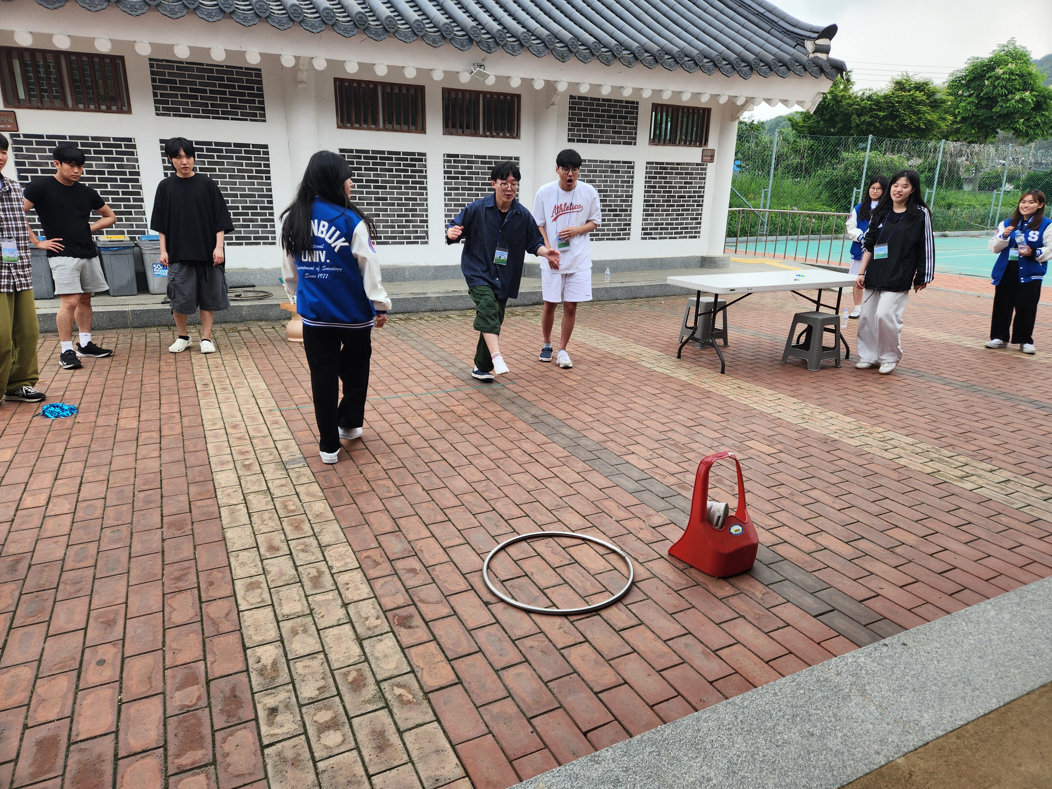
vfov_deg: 58.9
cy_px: 394
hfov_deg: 73.9
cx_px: 526
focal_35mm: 23
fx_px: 699
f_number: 1.8
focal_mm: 5.4
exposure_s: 1/460
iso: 20
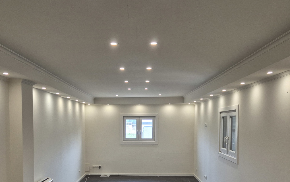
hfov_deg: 53.9
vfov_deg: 34.6
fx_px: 285
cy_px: 137
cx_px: 131
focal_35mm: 36
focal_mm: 5.4
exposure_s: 1/100
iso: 160
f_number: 1.8
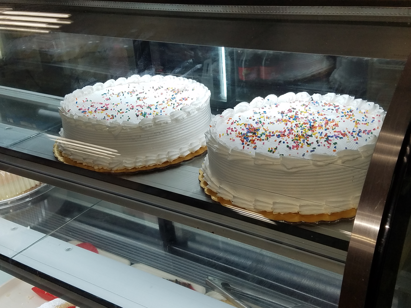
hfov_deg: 67.3
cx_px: 206
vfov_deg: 53.1
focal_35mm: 26
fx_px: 309
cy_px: 154
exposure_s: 1/223
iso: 50
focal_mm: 4.2
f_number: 1.7
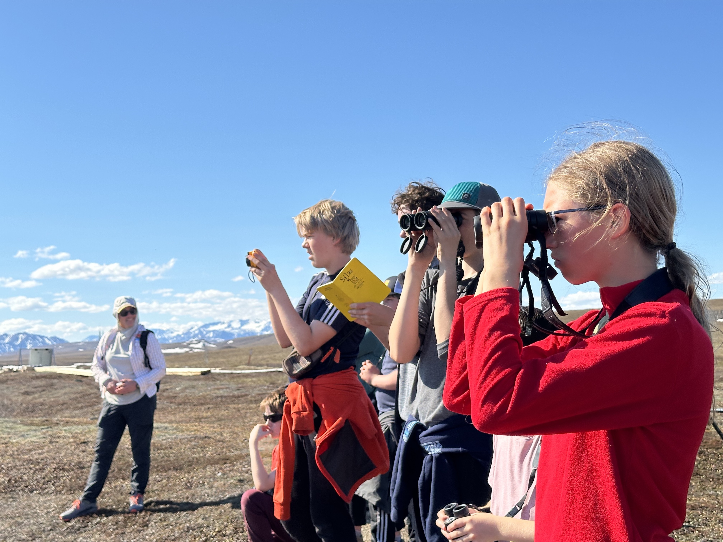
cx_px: 362
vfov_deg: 30.3
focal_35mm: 48
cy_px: 271
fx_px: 1002
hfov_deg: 39.7
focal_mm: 6.86
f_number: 1.78
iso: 64
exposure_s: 1/4367
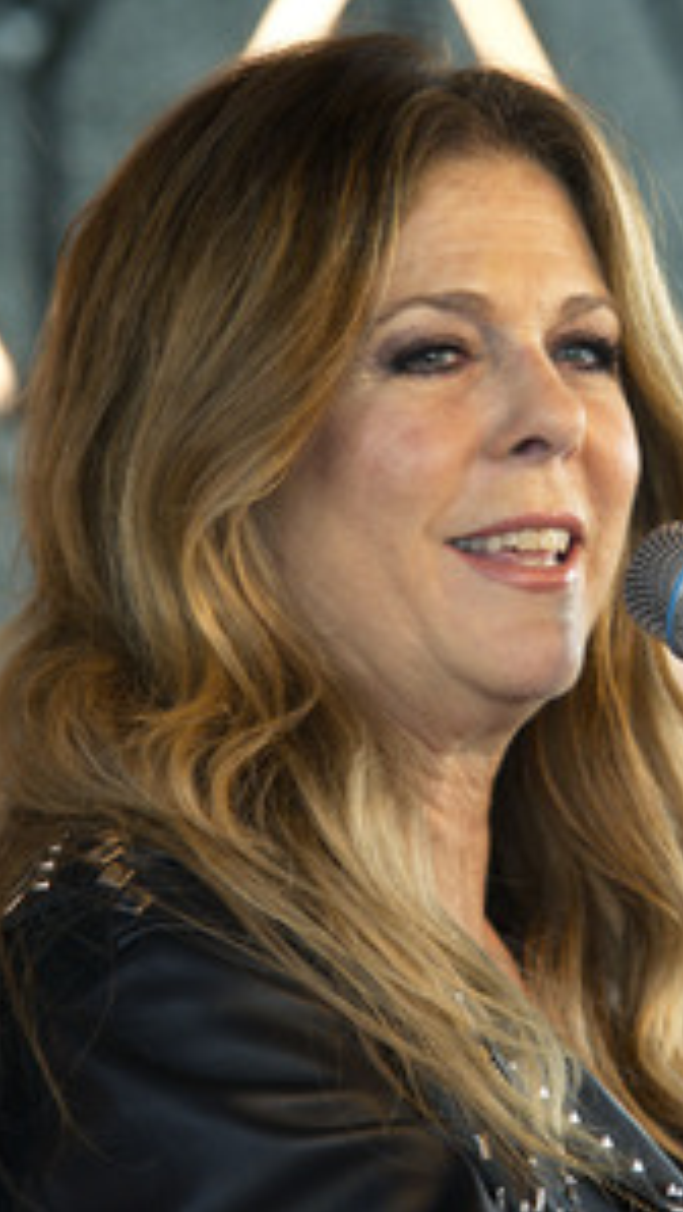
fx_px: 6878
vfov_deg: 10.1
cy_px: 606
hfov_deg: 5.7
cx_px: 547
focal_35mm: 214
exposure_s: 1/200
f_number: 4
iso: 1600
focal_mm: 135
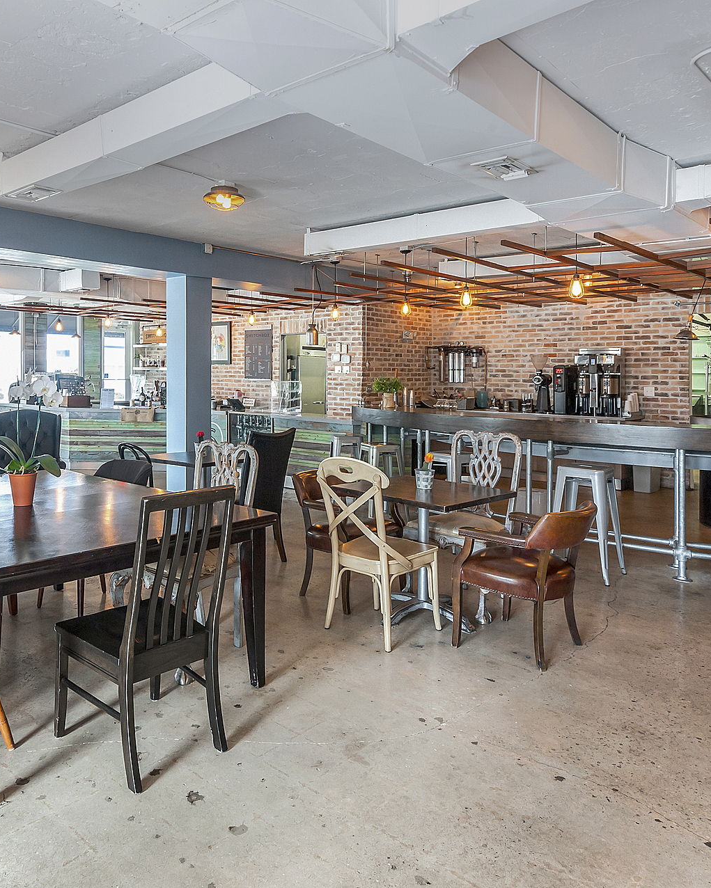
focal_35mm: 24
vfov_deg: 70.3
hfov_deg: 57.9
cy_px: 444
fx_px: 631
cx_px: 258
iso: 320
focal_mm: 17
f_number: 11
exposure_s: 1/4
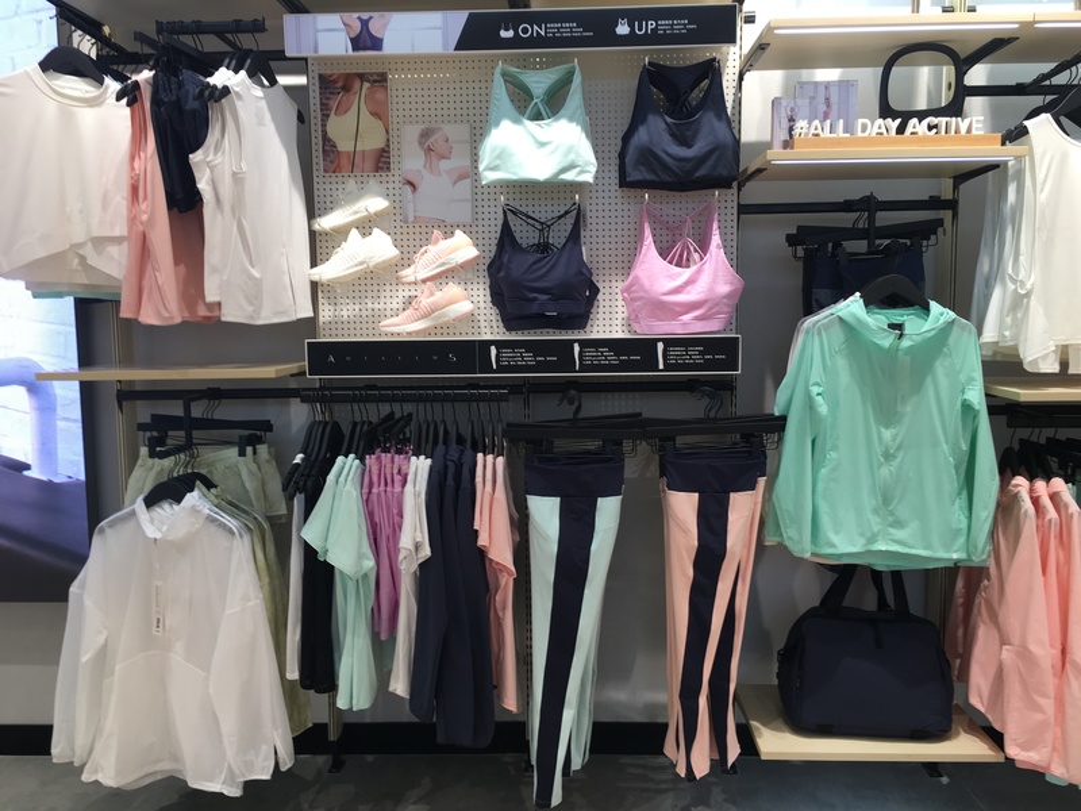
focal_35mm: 29
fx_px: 906
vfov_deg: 48.2
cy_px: 406
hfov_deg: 61.7
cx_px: 540
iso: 25
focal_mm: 4.15
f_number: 2.2
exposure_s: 1/50
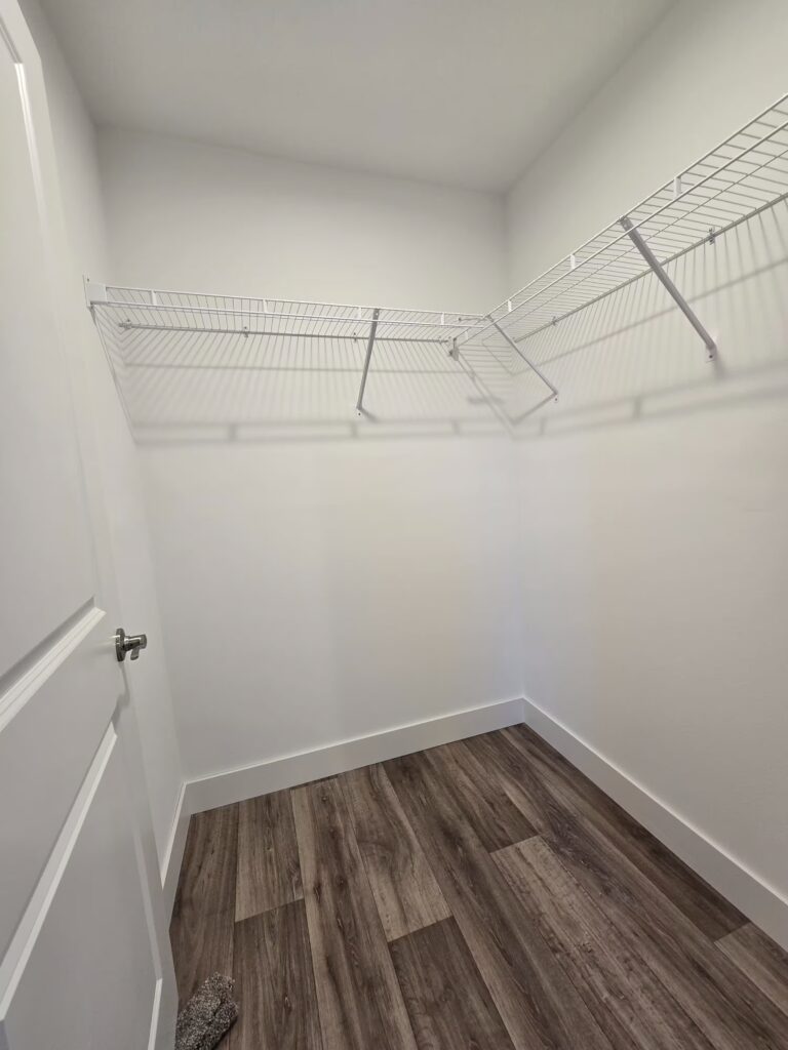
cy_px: 525
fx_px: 395
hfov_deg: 89.9
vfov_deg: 106.2
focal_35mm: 13
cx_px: 394
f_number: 2.2
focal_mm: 2.2
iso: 100
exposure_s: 1/60
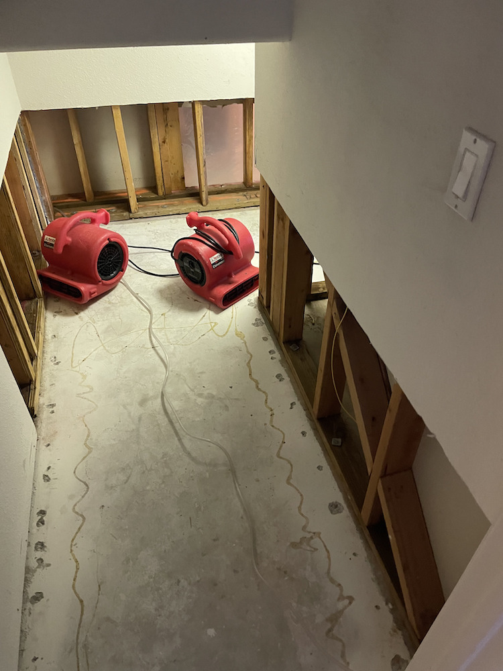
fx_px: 504
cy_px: 336
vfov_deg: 67.3
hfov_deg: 53.1
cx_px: 252
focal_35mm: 26
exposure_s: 1/40
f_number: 1.6
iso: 500
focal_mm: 4.2
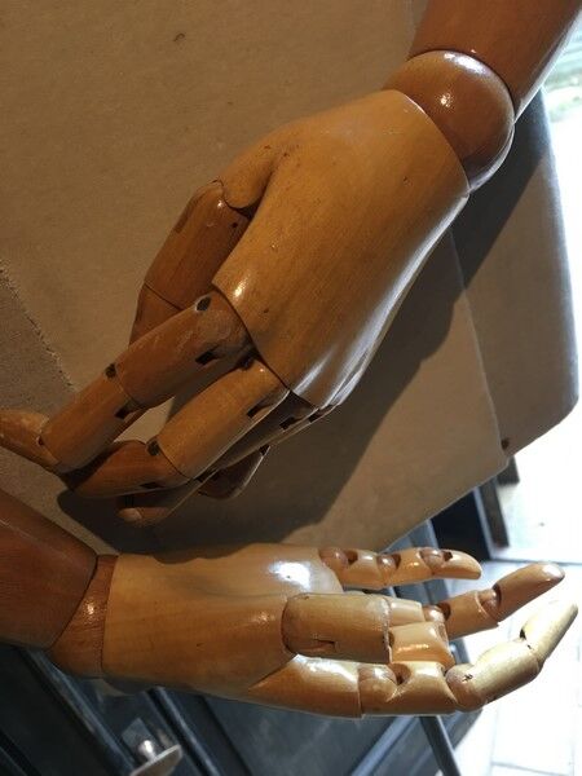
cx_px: 291
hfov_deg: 48.2
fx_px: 650
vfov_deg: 61.7
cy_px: 388
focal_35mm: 29
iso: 125
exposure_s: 1/33
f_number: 2.2
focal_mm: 4.15
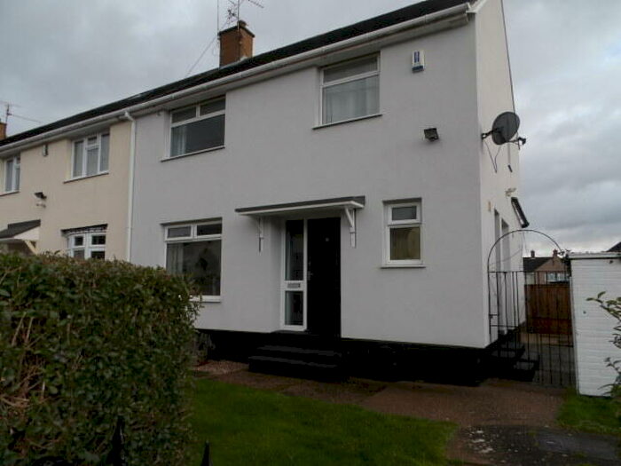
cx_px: 310
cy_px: 233
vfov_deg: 56.8
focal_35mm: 24
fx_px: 431
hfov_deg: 71.6
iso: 100
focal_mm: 4.3
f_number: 4.1
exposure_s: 1/234
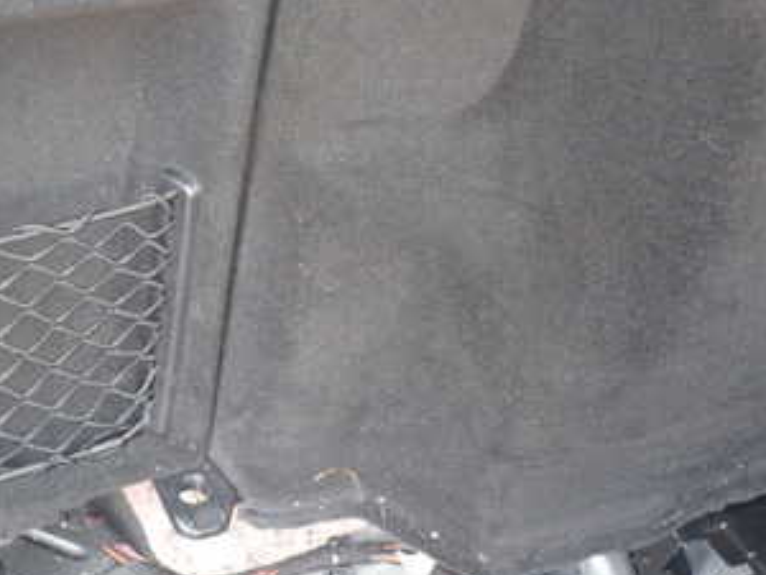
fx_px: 1328
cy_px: 143
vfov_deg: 24.2
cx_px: 227
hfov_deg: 31.8
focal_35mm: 60
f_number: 2.3
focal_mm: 5.4
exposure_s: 1/30
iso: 400
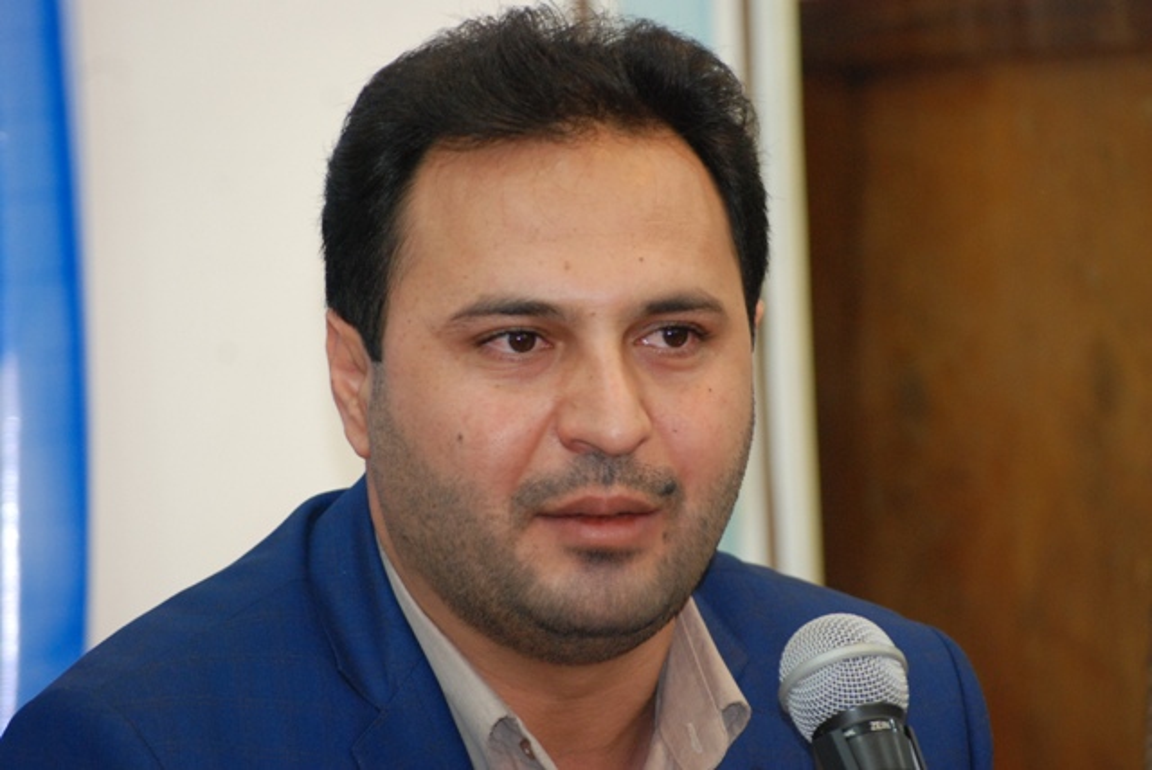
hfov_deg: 9.1
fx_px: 7206
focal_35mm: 225
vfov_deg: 6.1
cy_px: 385
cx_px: 576
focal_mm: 150
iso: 800
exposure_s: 1/30
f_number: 5.3
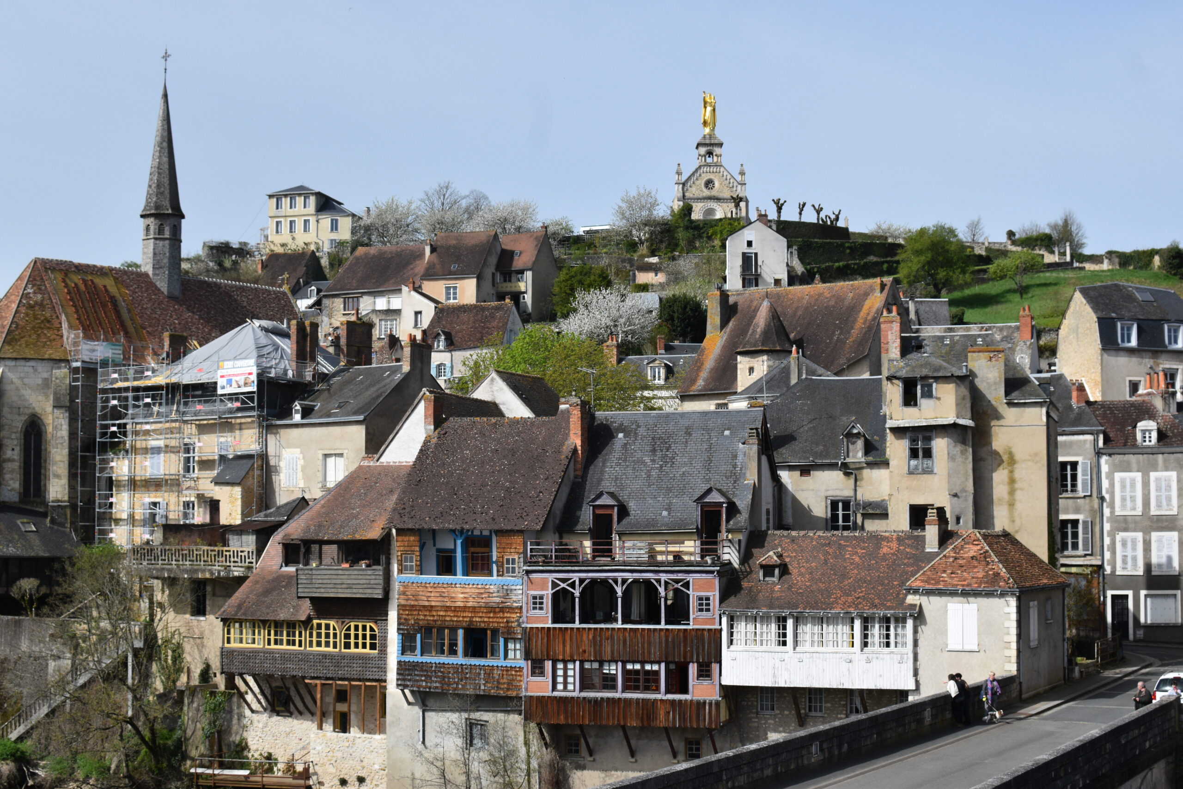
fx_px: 1725
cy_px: 394
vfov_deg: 25.8
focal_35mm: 52
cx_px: 592
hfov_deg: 37.8
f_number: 6.3
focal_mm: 35
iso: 400
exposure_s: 1/1600
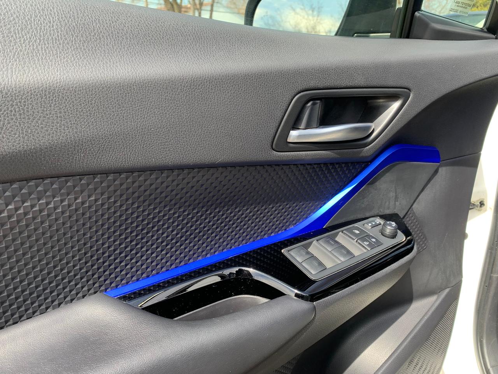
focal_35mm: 26
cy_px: 187
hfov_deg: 67.3
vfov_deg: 53.1
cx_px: 249
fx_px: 374
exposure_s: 1/232
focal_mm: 4.25
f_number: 1.8
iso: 25
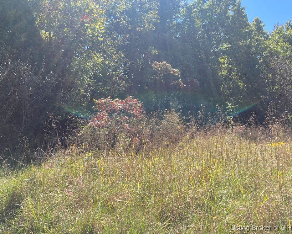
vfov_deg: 48.5
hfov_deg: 58.7
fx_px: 259
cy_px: 114
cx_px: 158
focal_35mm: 30
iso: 20
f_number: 1.8
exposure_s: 1/759
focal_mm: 3.99
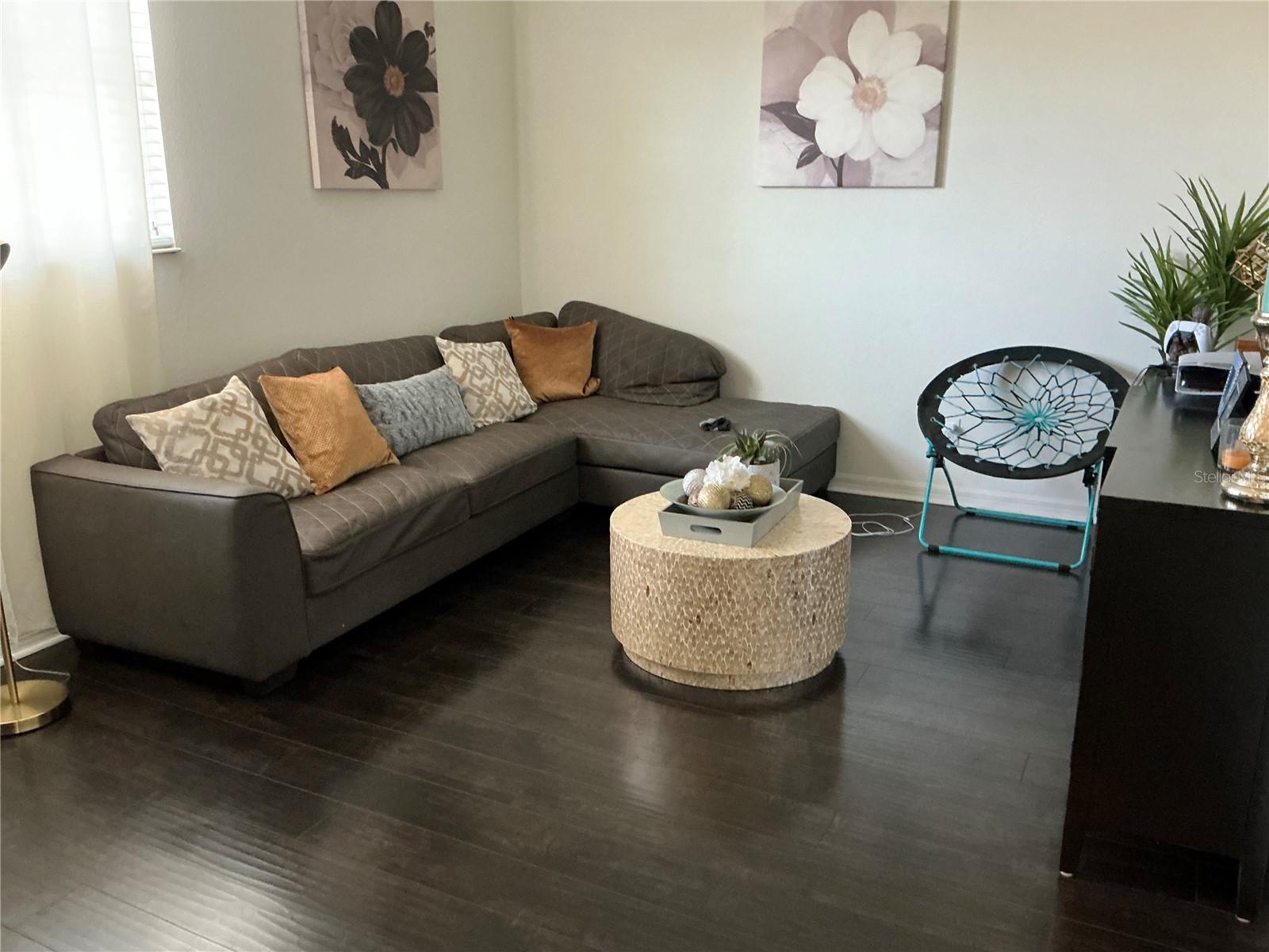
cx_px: 634
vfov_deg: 49.7
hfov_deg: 63.4
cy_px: 476
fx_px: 1026
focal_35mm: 28
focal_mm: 3
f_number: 1.8
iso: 250
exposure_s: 1/40
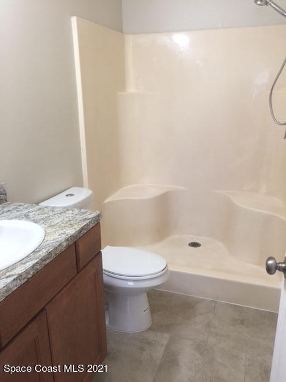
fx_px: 319
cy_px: 191
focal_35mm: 29
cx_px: 143
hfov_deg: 48.2
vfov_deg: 61.7
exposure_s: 1/15
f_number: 2.2
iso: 32
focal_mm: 4.15
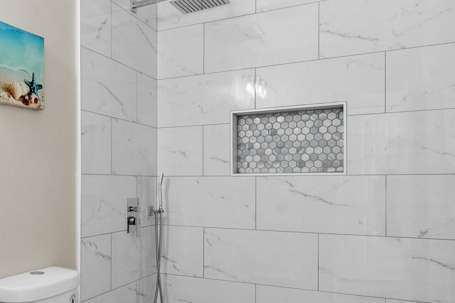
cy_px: 176
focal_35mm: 37
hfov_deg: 47.9
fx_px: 468
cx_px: 69
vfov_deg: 35.9
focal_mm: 19
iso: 1000
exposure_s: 1/80
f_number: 4.5
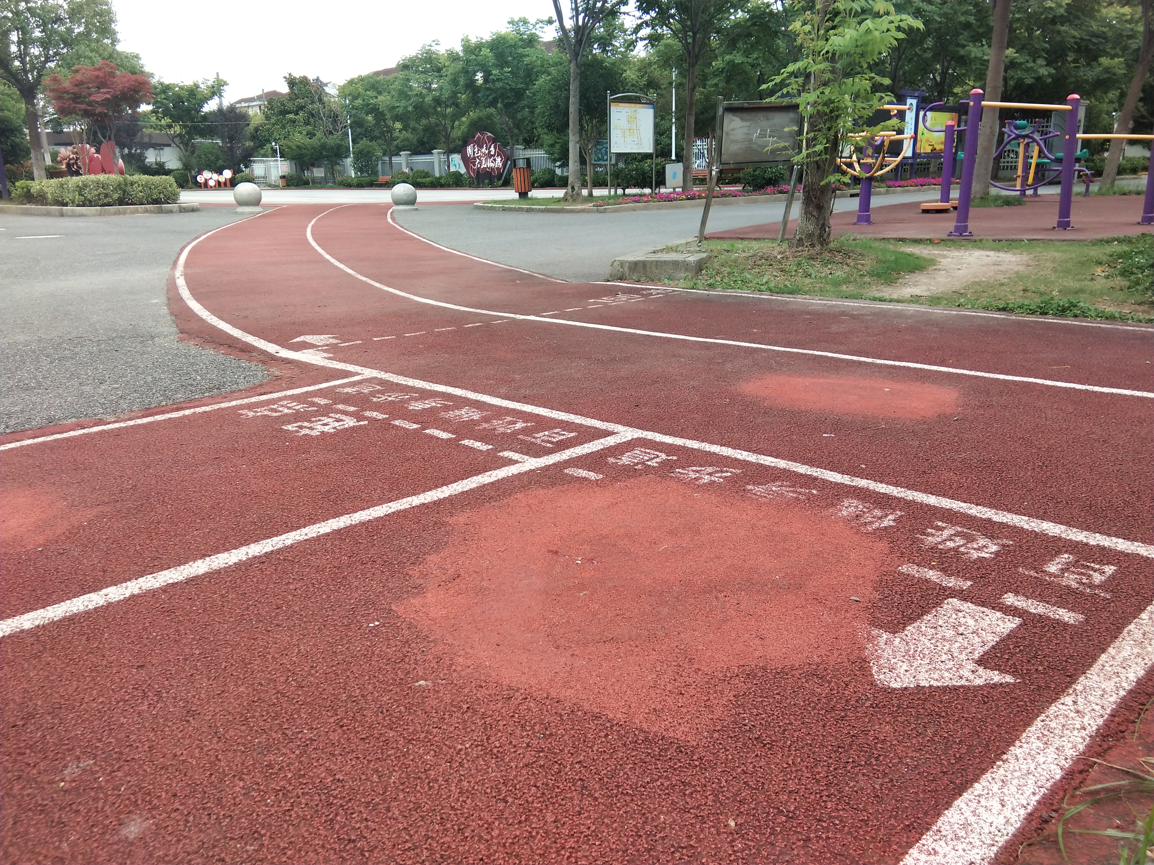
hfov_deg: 58.4
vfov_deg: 45.4
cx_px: 577
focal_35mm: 31
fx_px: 1033
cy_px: 432
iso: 50
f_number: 2.2
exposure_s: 1/305
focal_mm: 3.69
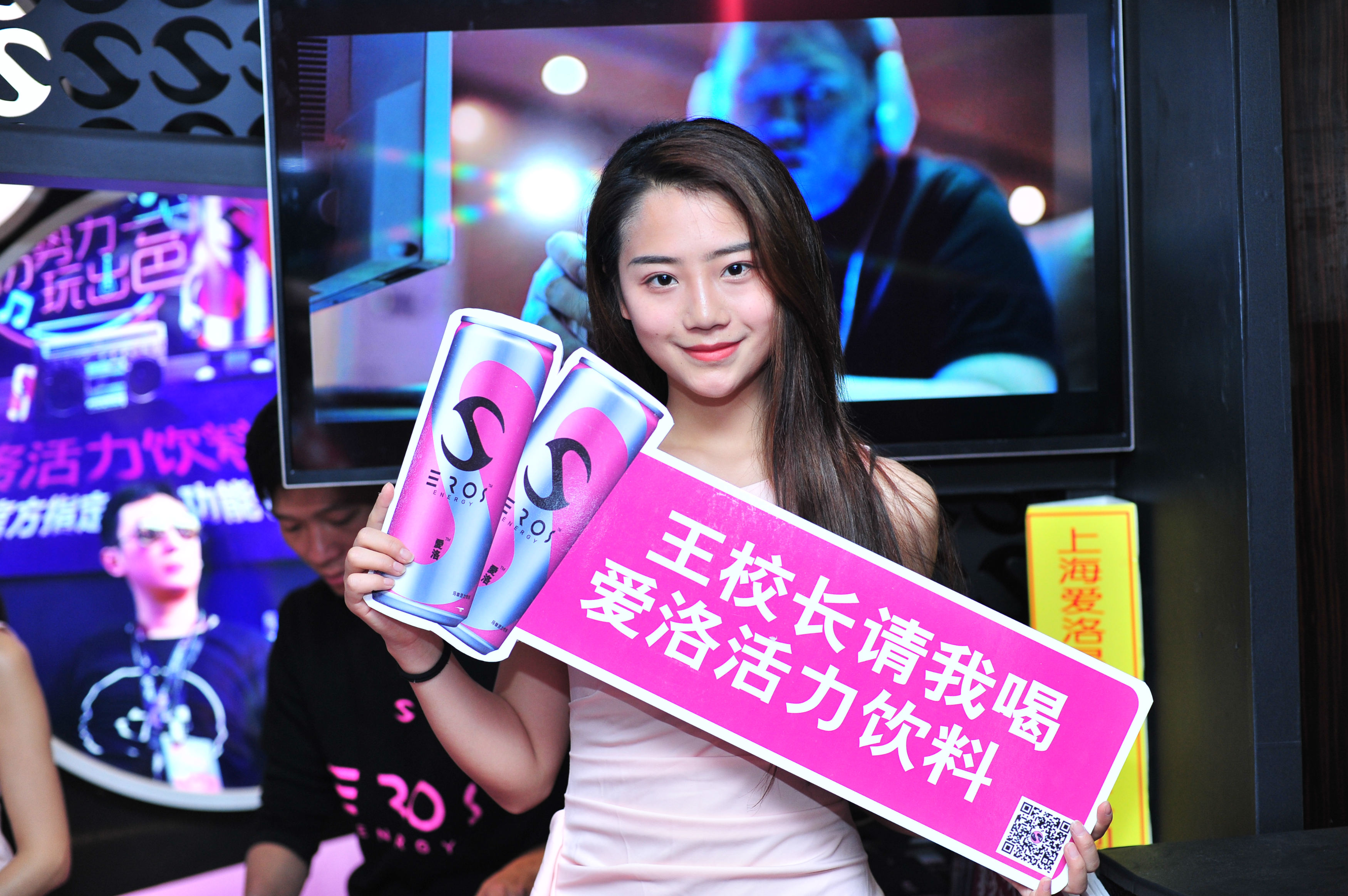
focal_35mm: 50
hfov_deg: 39.6
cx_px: 674
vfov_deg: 27.0
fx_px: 1871
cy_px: 448
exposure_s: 1/250
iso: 1000
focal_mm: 50
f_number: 3.2
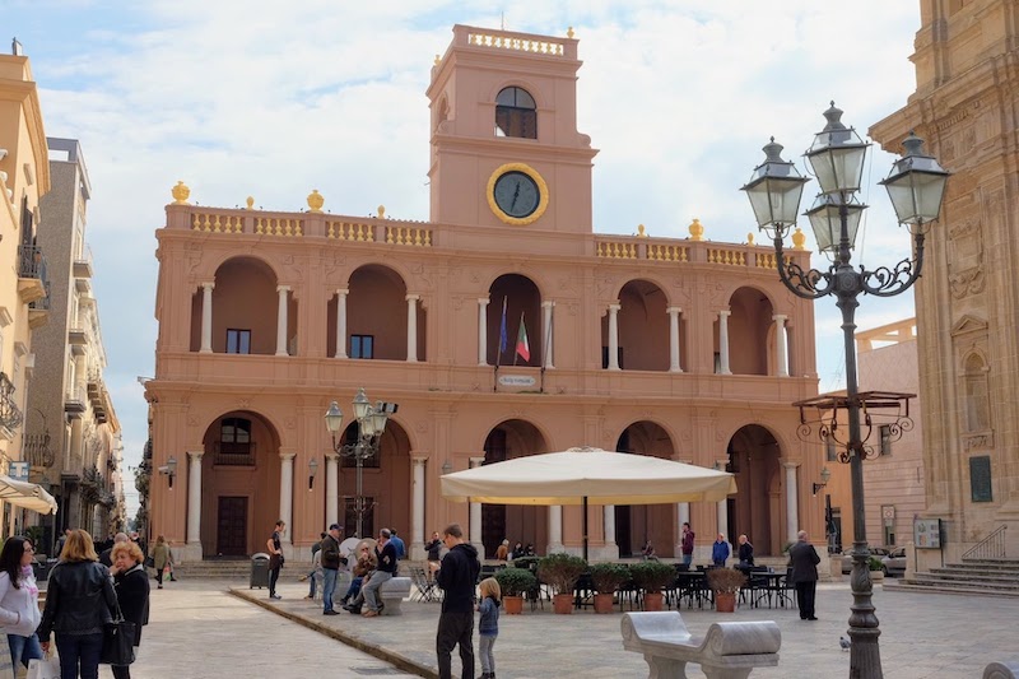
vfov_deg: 32.6
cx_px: 510
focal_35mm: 41
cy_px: 340
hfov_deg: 47.4
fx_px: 1160
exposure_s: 1/280
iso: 800
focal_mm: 27
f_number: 14
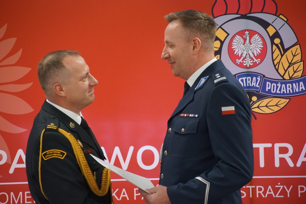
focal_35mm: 240
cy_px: 102
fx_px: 2040
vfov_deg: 5.7
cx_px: 153
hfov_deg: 8.6
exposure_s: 1/50
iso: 3200
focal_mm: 160
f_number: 6.3
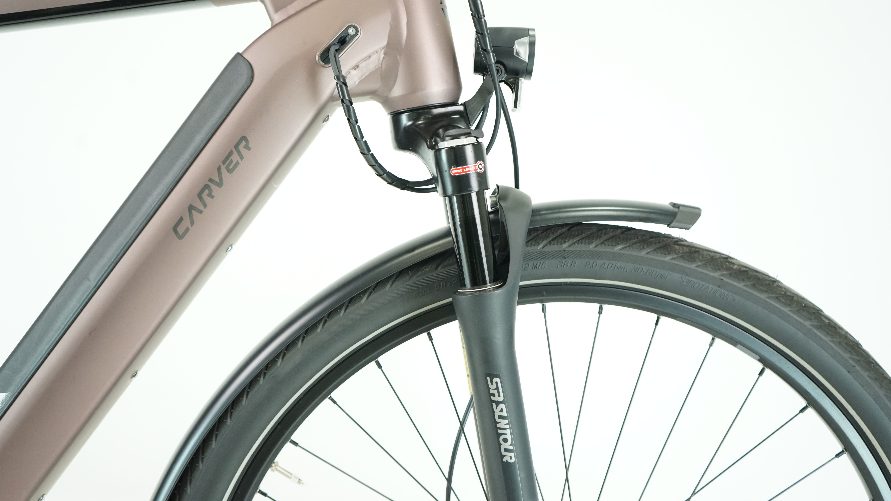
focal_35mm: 36
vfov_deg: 32.8
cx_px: 443
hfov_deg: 55.3
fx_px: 851
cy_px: 216
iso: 2500
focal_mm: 34
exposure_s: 1/200
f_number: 4.5
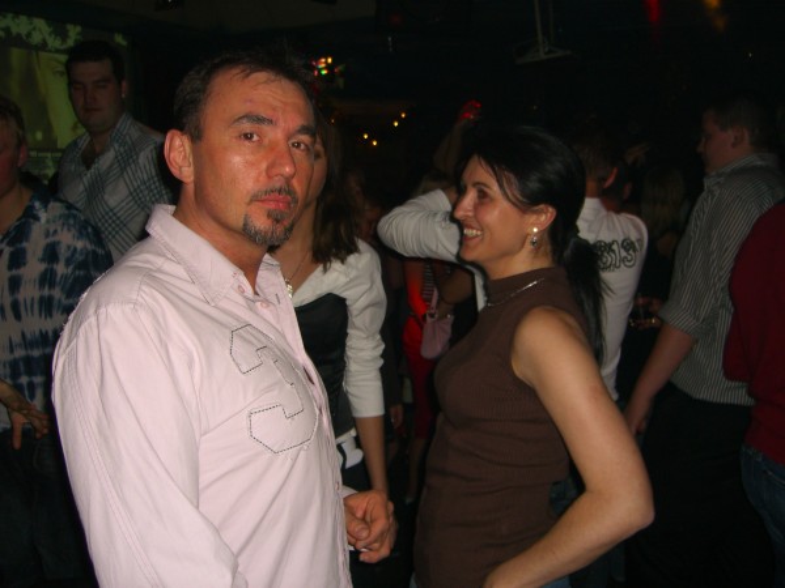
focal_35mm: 38
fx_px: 862
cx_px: 392
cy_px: 294
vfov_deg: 37.7
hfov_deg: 49.0
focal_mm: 7.9
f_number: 2.8
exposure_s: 1/60
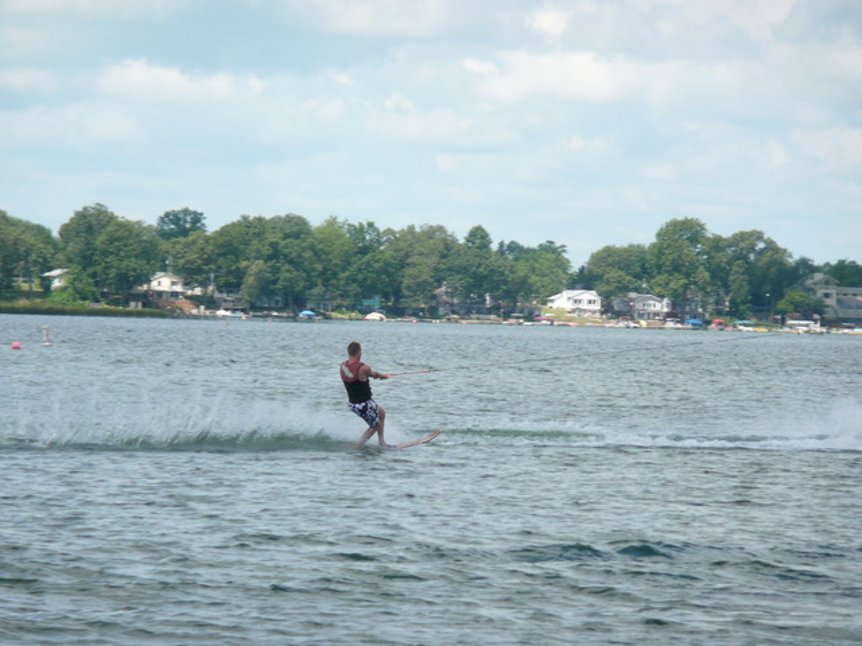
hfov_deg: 7.1
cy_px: 323
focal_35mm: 280
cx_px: 431
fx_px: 6972
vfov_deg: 5.3
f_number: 4.9
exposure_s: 1/320
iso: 100
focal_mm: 46
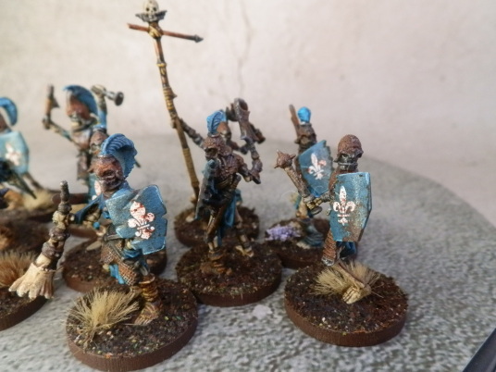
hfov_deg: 63.4
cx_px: 248
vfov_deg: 49.7
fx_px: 401
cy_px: 186
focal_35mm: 28
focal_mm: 5
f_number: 3.1
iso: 400
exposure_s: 1/80
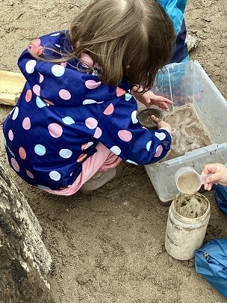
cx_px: 181
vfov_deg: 37.3
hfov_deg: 28.0
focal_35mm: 51
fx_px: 446
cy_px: 185
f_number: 2.4
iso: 25
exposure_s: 1/190
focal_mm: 3.3
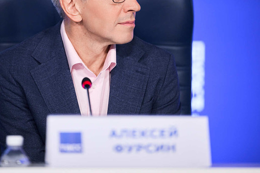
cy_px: 45
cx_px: 95
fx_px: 2008
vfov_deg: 4.9
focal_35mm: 278
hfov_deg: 7.4
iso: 1250
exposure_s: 1/320
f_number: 2.8
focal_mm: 185
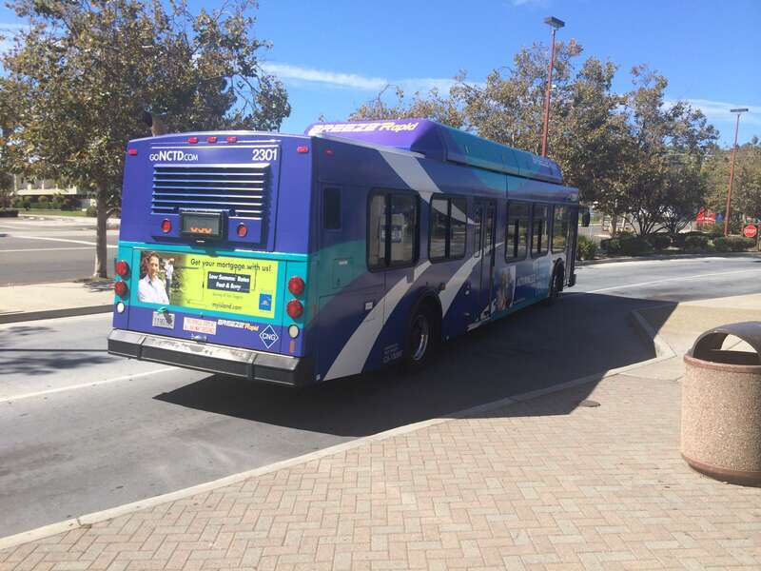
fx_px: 660
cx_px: 380
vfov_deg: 46.8
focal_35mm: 30
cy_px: 286
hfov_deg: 60.0
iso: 32
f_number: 2.2
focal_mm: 4.12
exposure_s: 1/1282
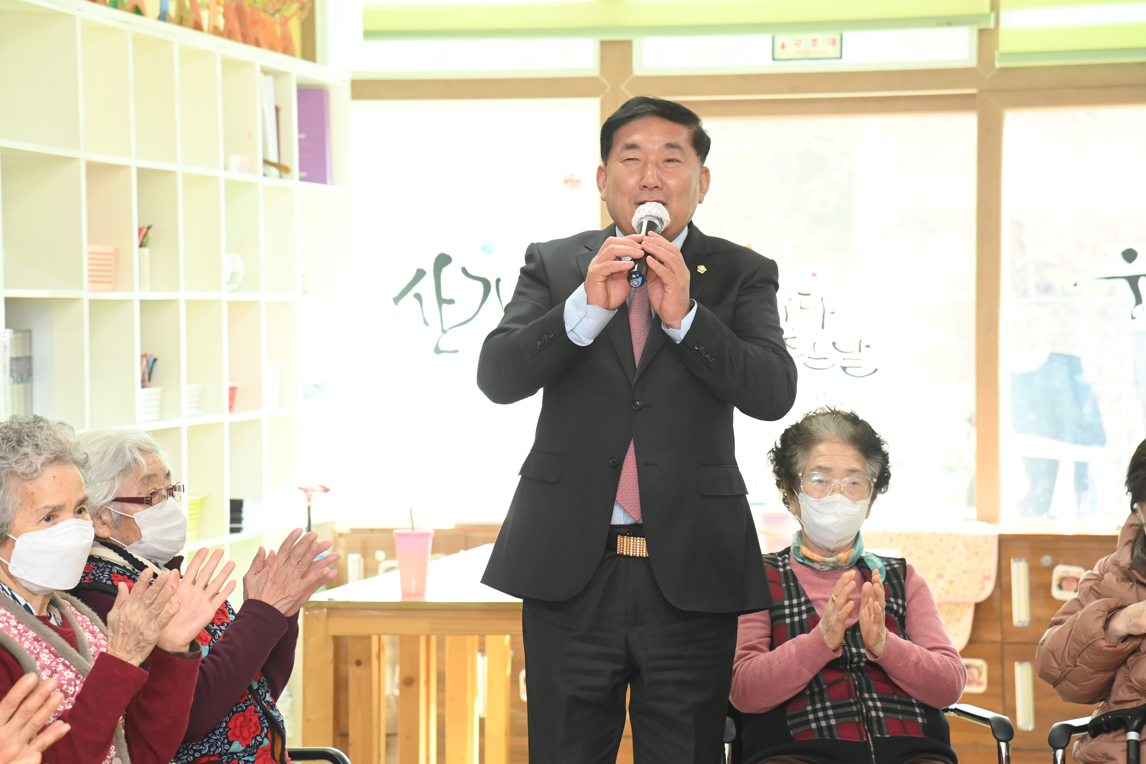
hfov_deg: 17.1
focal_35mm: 120
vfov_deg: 11.4
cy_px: 382
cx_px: 573
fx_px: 3820
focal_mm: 120
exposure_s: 1/250
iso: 3200
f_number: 6.3
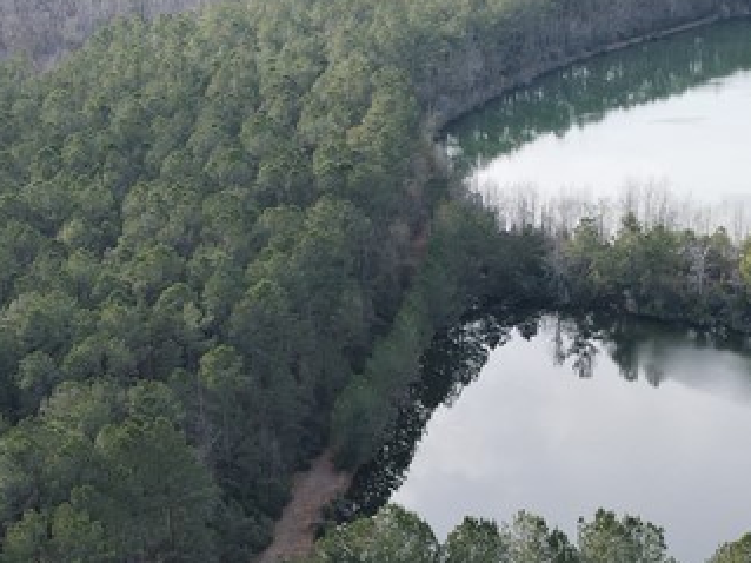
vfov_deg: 18.9
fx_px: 1670
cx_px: 560
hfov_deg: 25.1
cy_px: 464
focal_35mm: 77
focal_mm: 4.5
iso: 110
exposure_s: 1/125
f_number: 2.8
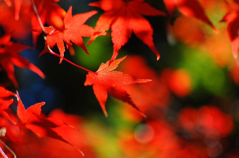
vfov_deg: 25.7
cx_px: 120
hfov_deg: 37.9
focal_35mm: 52
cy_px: 79
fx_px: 348
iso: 200
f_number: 1.8
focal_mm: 35
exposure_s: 1/3200
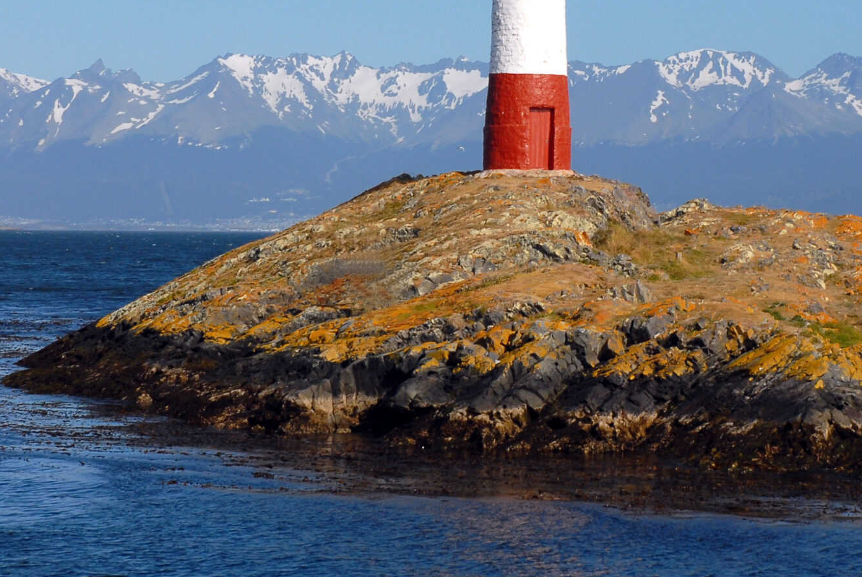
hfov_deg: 14.7
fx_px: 3333
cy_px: 138
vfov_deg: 9.9
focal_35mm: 139
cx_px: 570
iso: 200
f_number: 10
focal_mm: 48
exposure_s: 1/400
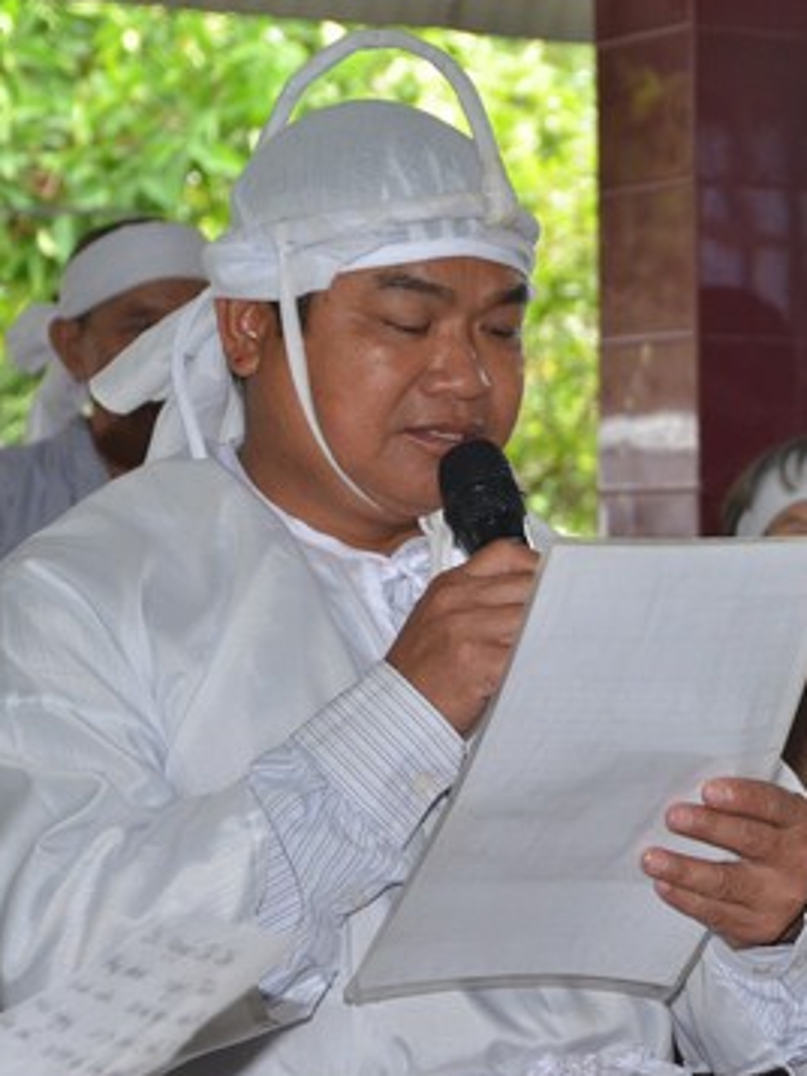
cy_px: 505
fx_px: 3662
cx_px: 852
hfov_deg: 12.4
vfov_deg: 16.7
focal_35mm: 118
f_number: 4.8
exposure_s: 1/200
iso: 640
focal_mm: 45
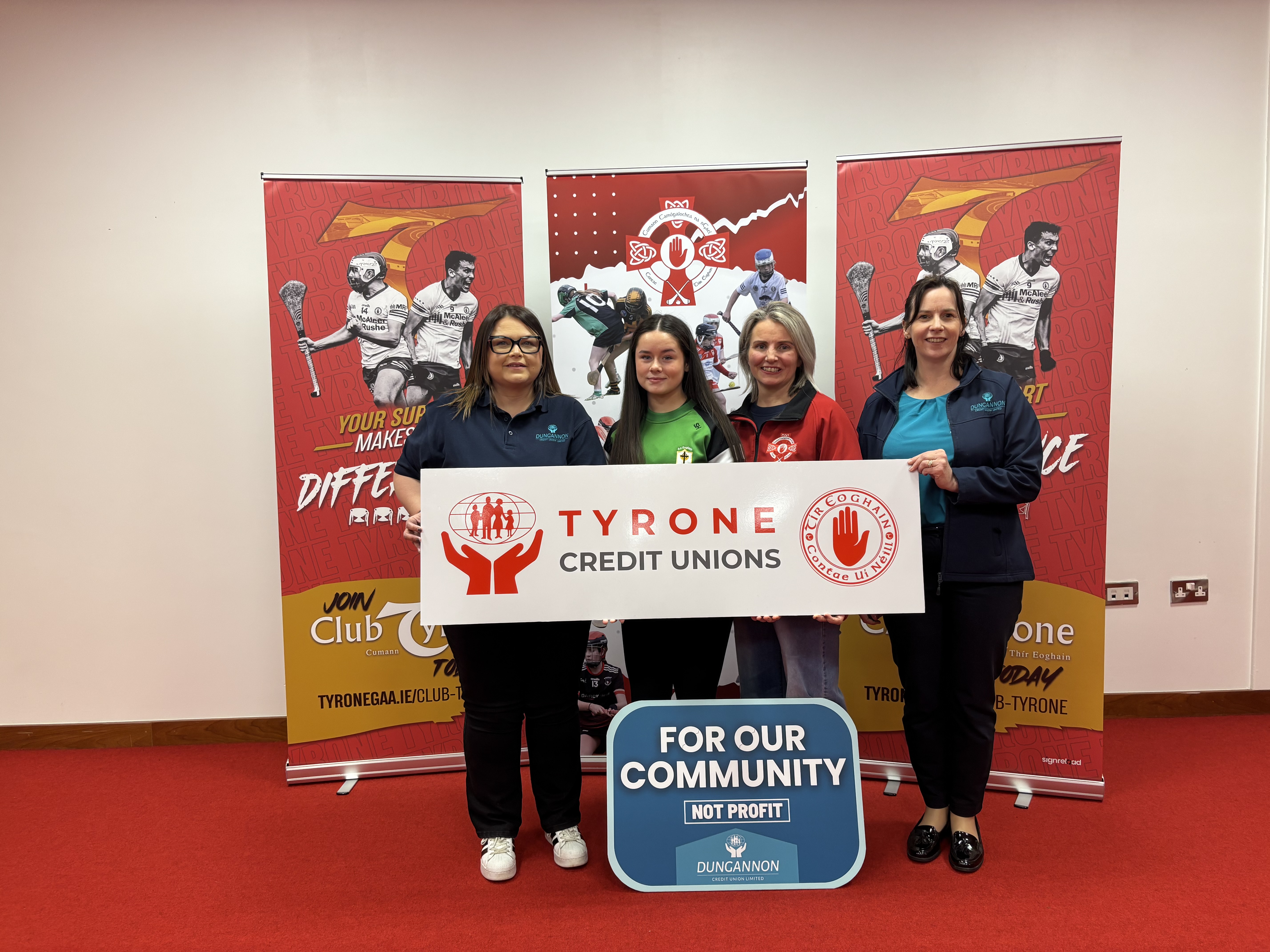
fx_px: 954
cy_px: 476
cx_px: 635
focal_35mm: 26
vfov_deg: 53.1
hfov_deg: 67.3
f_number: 1.6
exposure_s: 1/50
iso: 125
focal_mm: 5.96
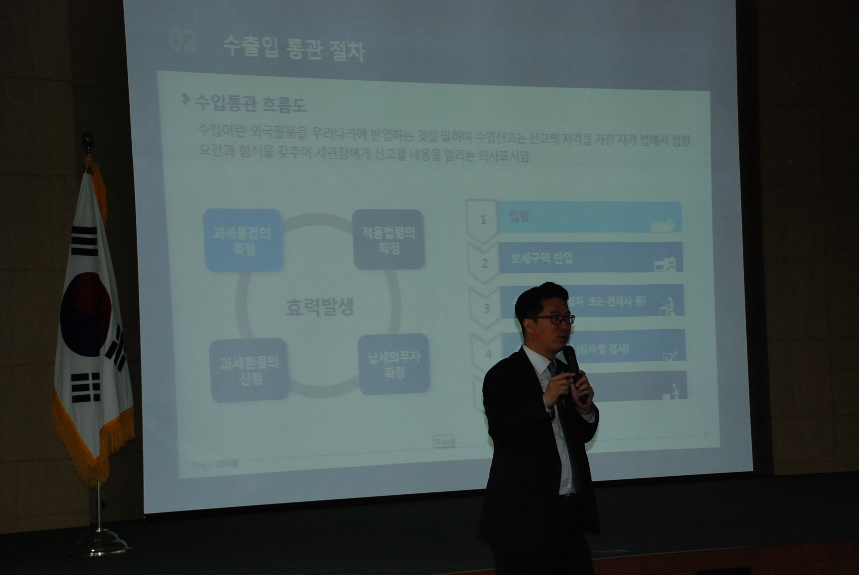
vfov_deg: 14.7
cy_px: 288
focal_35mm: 93
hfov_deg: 21.9
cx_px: 430
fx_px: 2222
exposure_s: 1/60
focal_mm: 62
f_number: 5.3
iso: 800
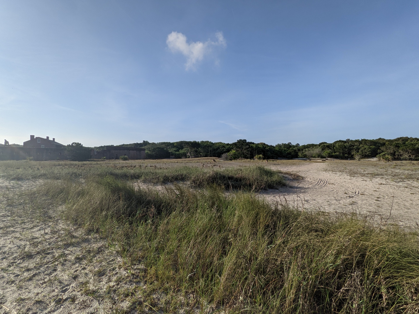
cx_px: 210
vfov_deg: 78.1
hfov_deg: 94.5
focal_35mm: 16
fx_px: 194
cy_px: 157
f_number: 2.2
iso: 39
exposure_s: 1/1938
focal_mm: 2.22
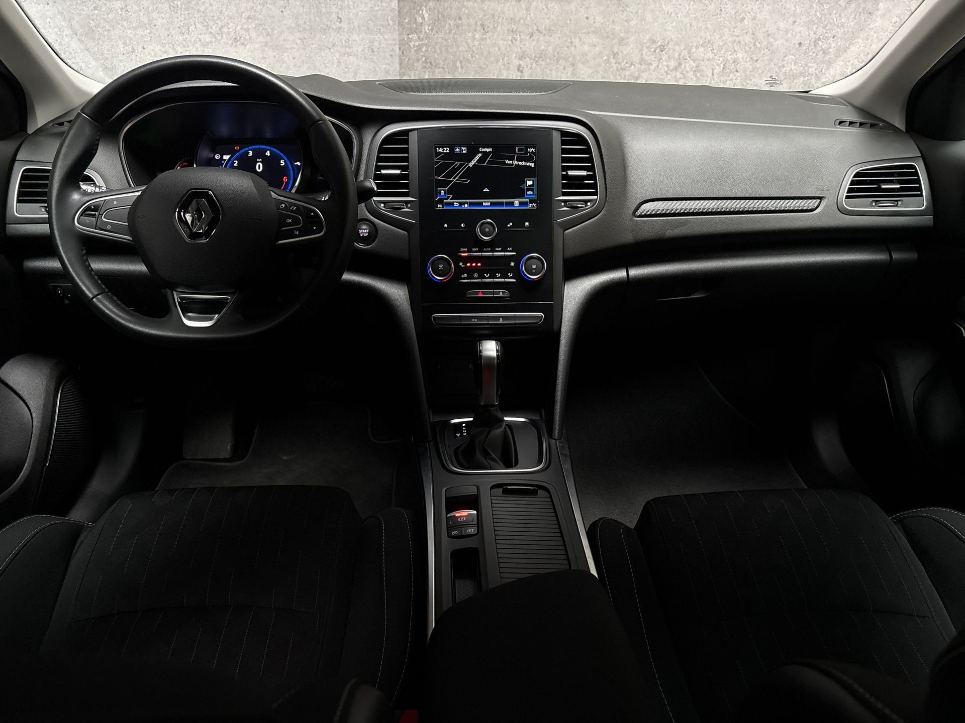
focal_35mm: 26
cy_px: 362
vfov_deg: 53.1
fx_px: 725
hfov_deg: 67.3
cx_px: 482
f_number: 1.6
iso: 500
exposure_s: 1/50
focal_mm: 5.96
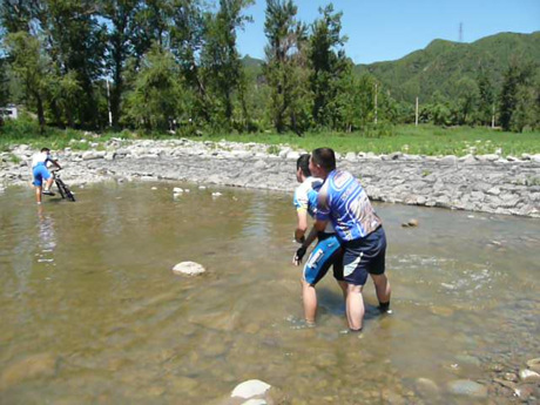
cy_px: 202
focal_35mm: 28
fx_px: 437
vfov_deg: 49.7
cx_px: 270
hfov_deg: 63.4
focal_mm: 4.6
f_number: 8
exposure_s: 1/800
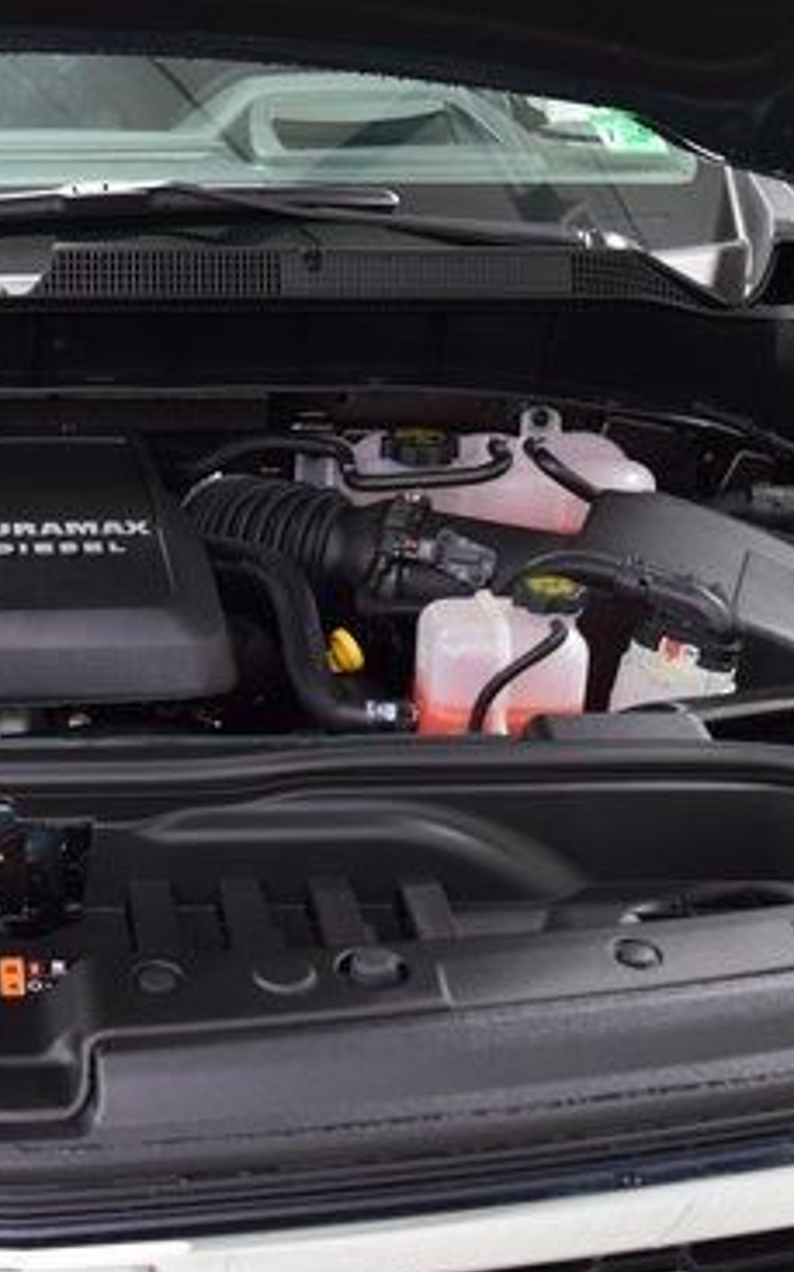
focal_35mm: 64
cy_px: 553
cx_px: -80
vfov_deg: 32.0
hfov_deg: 19.4
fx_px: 2218
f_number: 6.3
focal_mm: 24
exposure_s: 1/15
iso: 1250
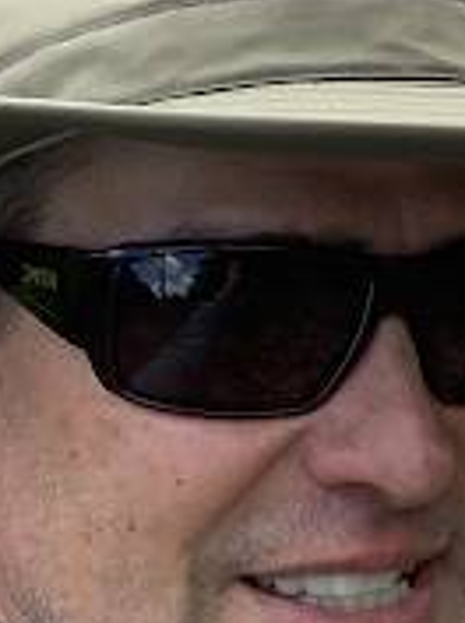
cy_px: -144
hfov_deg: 9.7
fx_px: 2607
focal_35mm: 145
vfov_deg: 13.2
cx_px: 810
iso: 16
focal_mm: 2.87
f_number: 2.2
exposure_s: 1/123
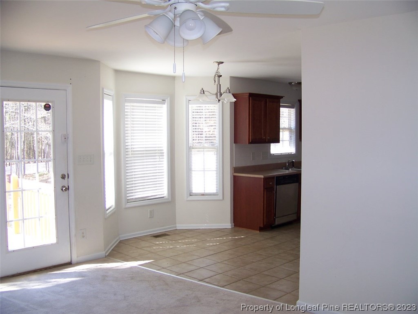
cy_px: 157
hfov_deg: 51.4
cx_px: 209
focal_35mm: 36
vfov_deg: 39.7
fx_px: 435
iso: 64
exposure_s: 1/30
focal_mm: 5.85
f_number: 2.8
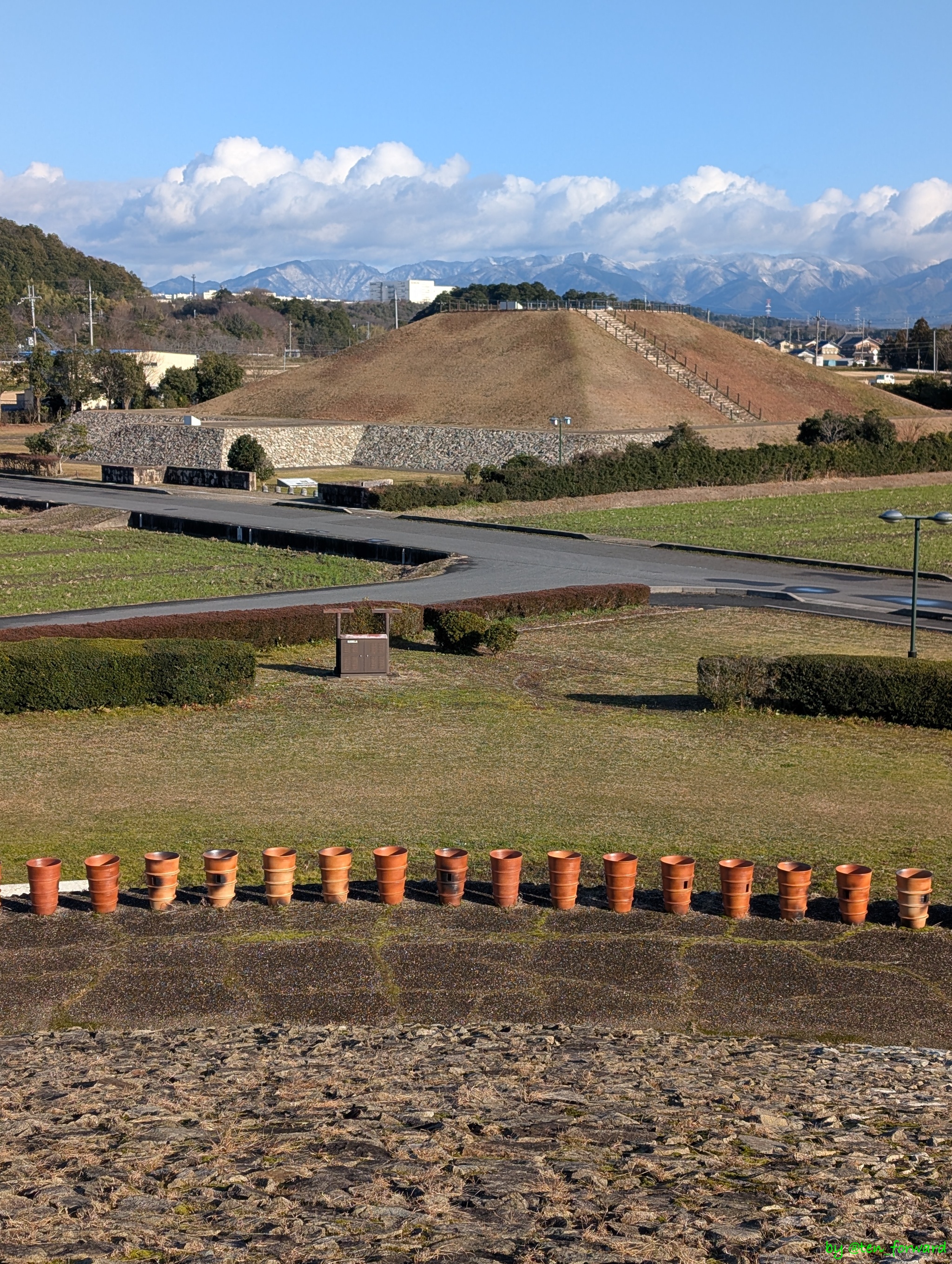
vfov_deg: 38.9
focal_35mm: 49
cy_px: 632
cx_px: 476
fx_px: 1792
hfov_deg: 29.7
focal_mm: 6.9
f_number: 1.68
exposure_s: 1/941
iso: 22
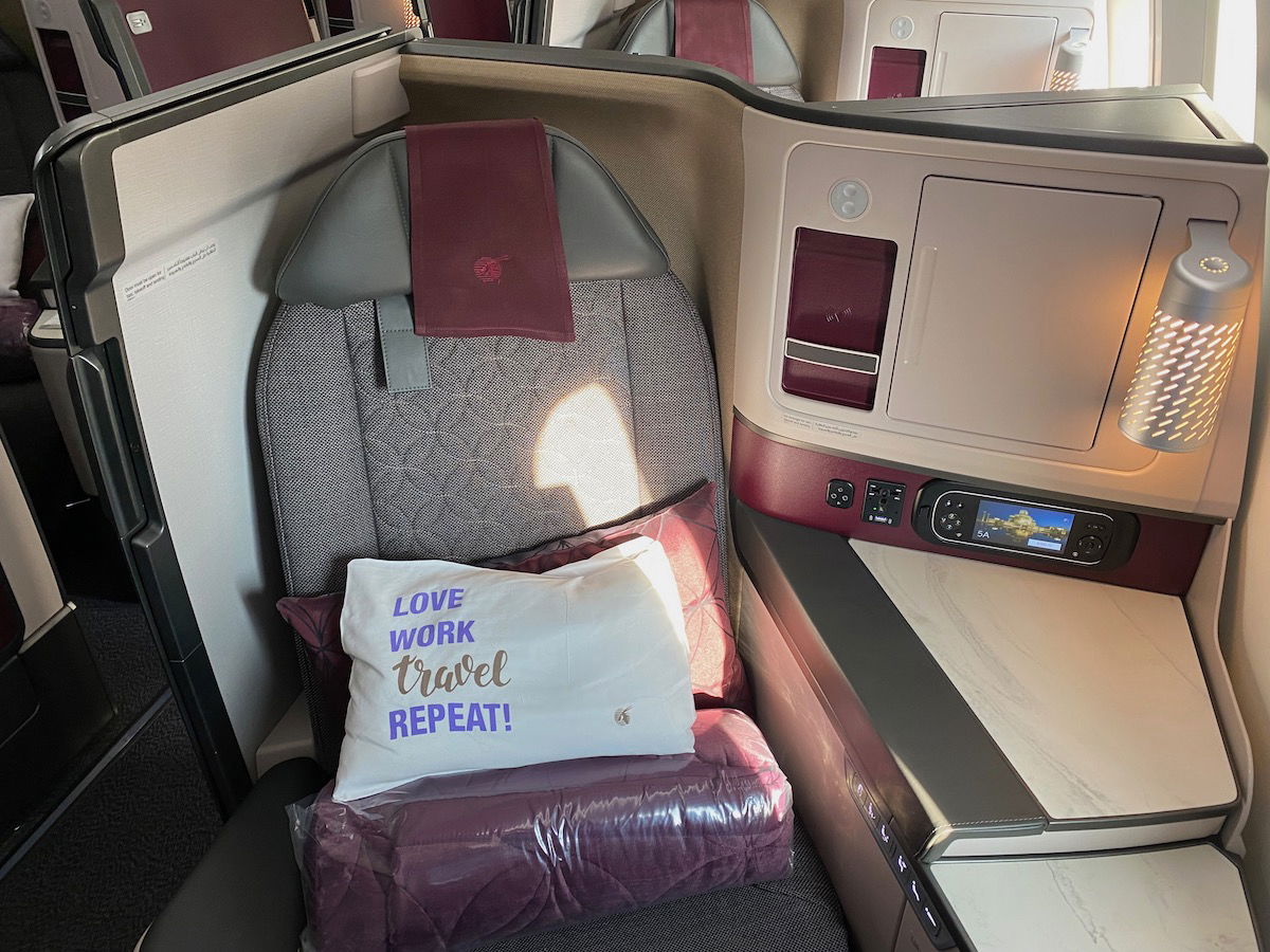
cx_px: 635
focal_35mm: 26
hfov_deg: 67.3
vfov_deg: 53.1
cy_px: 476
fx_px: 954
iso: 125
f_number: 1.8
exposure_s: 1/56
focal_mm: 4.25
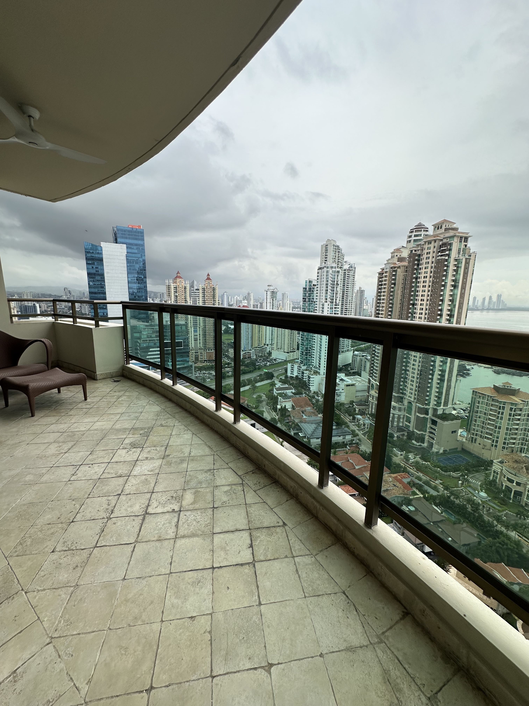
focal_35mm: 14
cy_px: 353
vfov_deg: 102.1
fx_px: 285
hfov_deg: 85.7
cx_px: 264
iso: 50
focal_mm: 2.22
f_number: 2.2
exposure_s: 1/1715
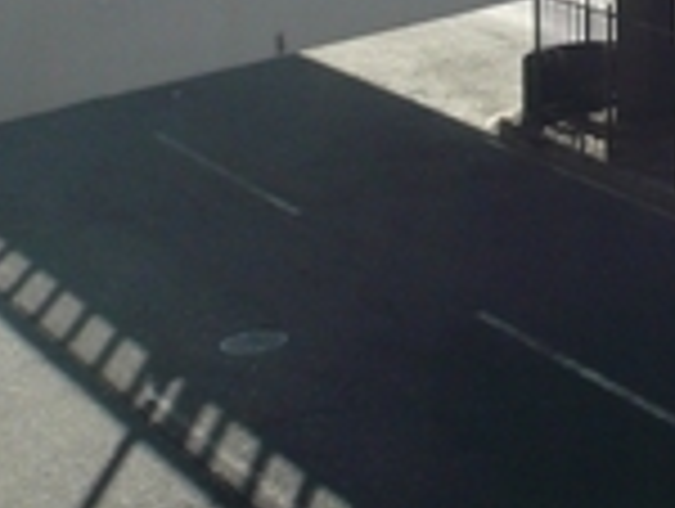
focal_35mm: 115
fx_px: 2246
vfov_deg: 12.0
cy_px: -389
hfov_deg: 15.0
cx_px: 1184
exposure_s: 1/160
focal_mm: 5.2
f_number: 9
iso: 100
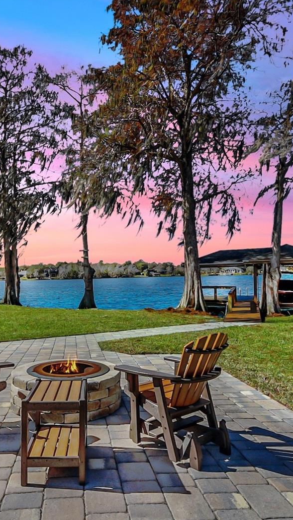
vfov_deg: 76.3
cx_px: 120
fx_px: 332
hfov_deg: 47.4
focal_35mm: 24
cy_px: 258
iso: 200
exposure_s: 1/640
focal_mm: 10
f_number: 7.1
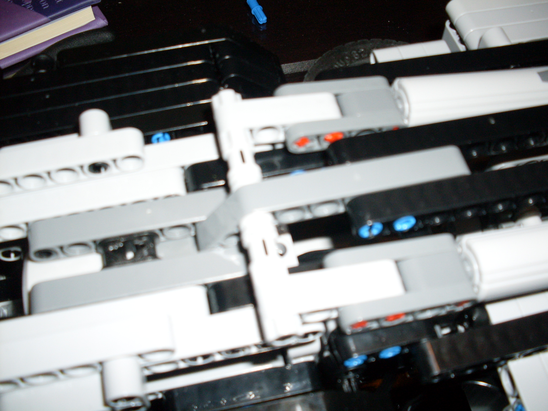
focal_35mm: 38
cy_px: 206
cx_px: 274
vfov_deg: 37.7
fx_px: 602
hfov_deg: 49.0
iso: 100
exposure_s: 1/45
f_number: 2.8
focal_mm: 6.3
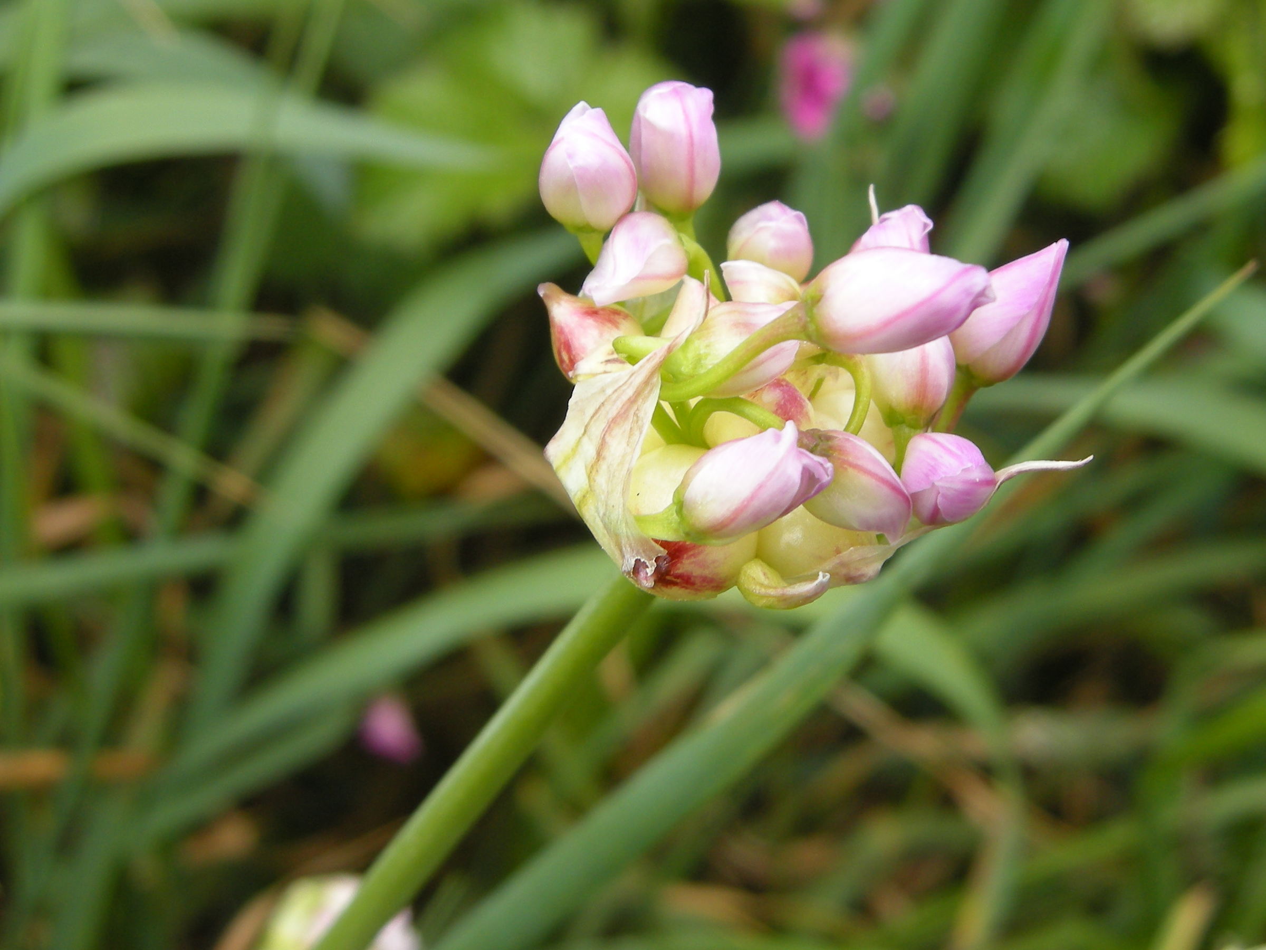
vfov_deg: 40.7
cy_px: 475
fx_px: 1280
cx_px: 633
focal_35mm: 35
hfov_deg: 52.6
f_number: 4.3
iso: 64
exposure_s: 1/128
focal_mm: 7.5
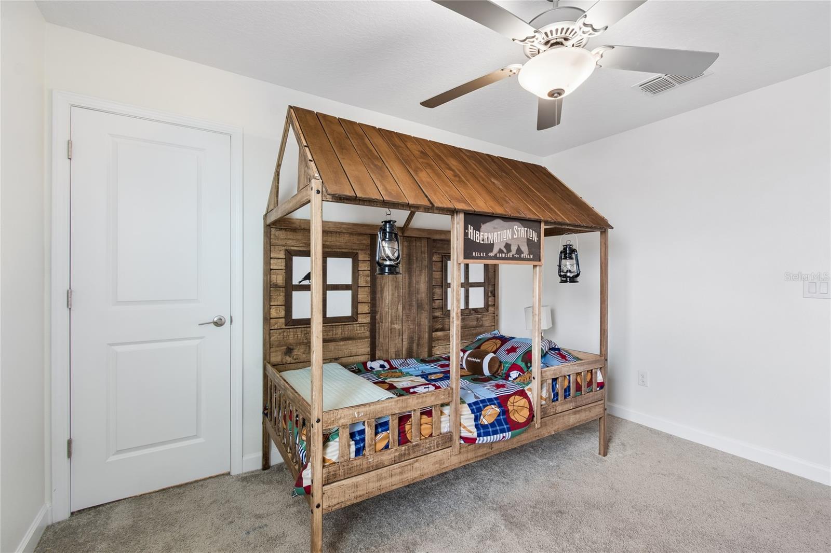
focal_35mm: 15
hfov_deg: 100.4
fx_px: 346
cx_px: 416
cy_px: 276
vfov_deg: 77.3
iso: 100
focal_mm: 10
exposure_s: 1/2
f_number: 7.1
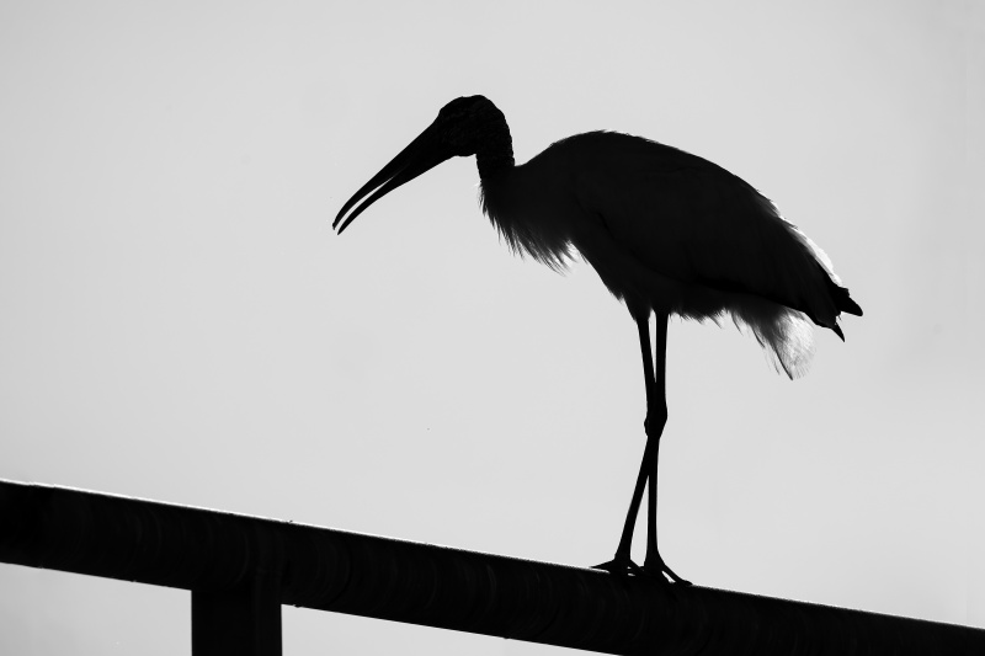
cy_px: 328
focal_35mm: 840
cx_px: 492
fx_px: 22977
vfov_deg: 1.6
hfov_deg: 2.5
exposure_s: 1/4000
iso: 400
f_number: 9
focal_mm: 840
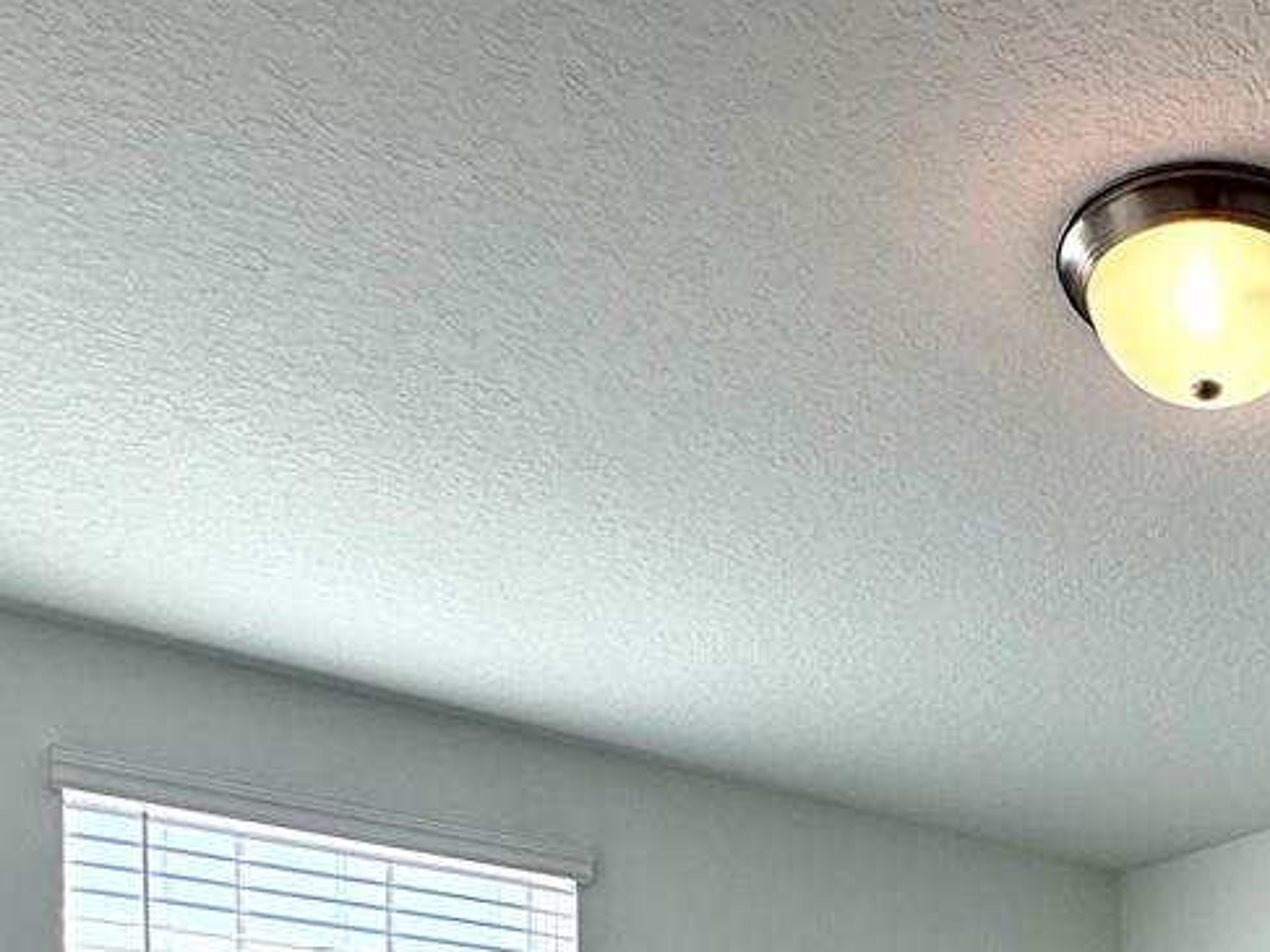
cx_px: 1210
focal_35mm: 46
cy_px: 1393
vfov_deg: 24.9
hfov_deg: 37.7
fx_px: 1687
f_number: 2.2
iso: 40
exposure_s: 1/176
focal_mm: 2.22
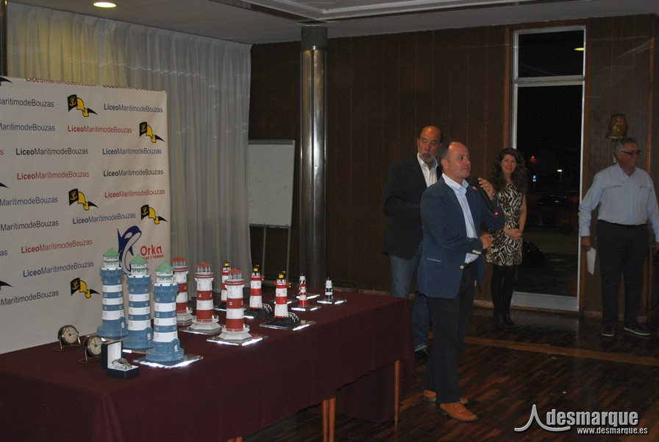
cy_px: 221
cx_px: 330
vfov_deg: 28.2
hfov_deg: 41.1
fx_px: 880
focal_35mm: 48
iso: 200
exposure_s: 1/60
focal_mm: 32
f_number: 4.8
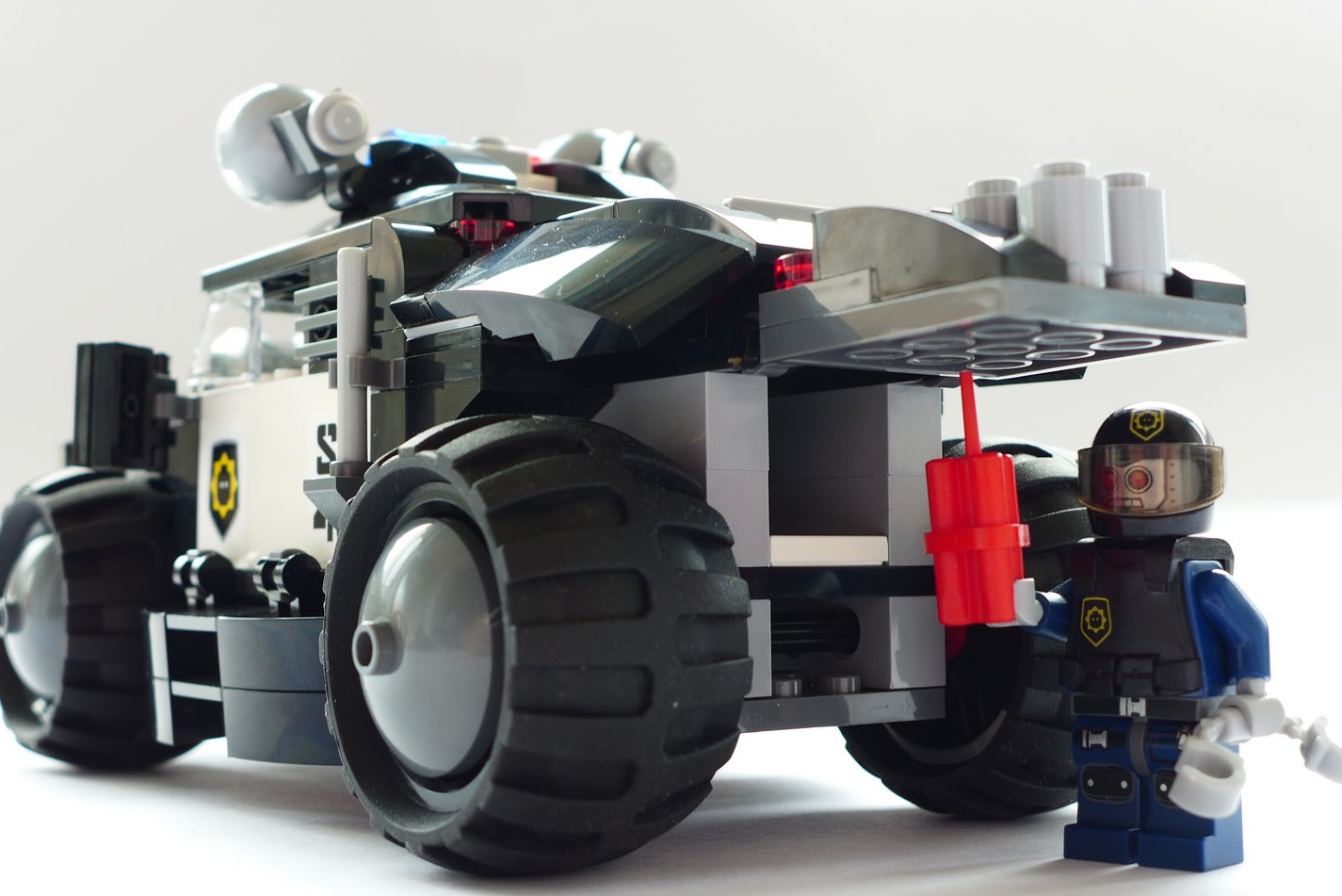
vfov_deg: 25.5
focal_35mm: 53
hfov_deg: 37.5
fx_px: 1976
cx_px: 687
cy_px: 468
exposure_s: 1/13
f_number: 3.2
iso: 100
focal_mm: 9.8
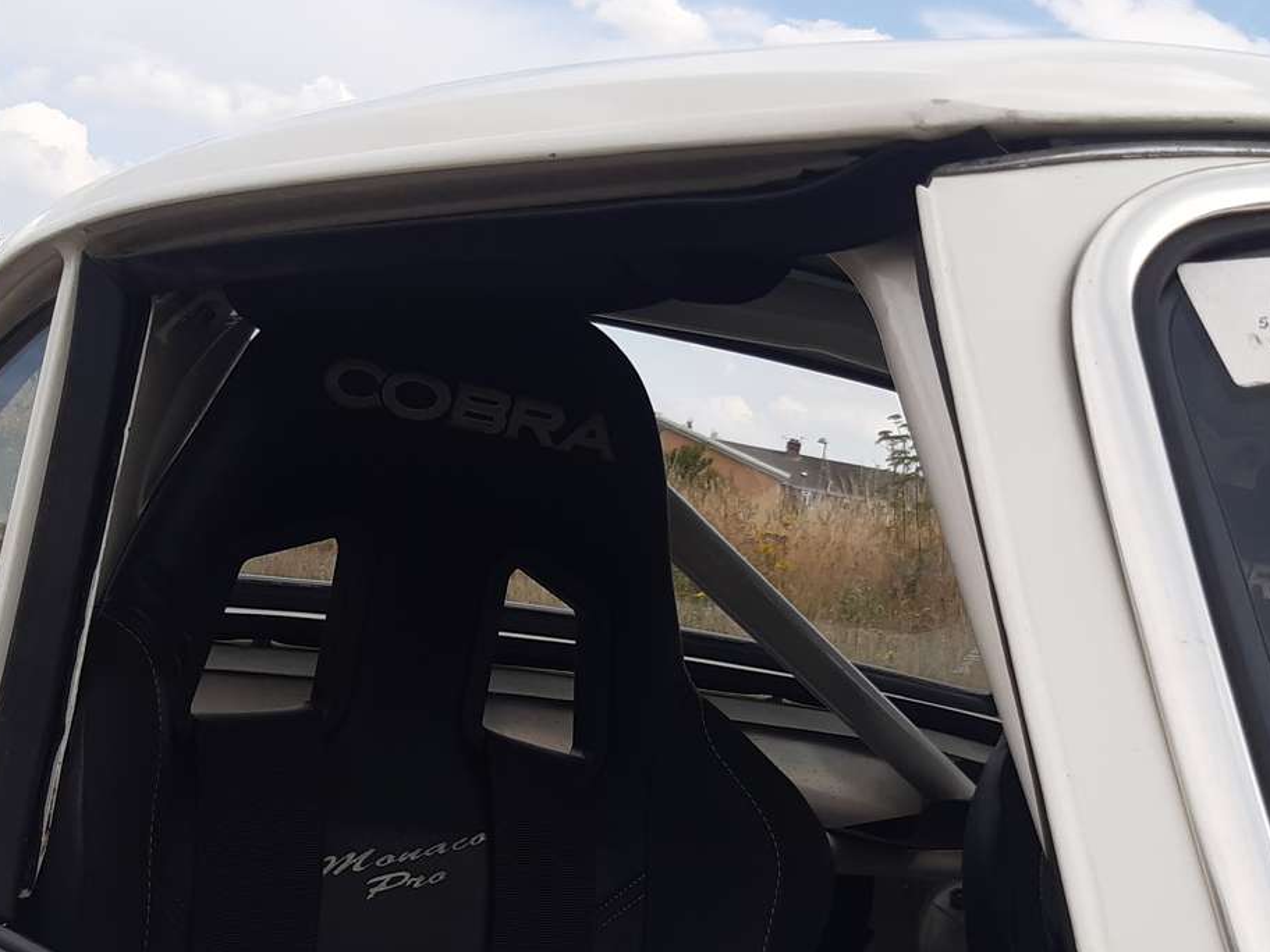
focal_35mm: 57
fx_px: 2091
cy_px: 885
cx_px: 685
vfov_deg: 24.8
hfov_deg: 33.8
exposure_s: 1/1825
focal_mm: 3.92
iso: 40
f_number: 1.7
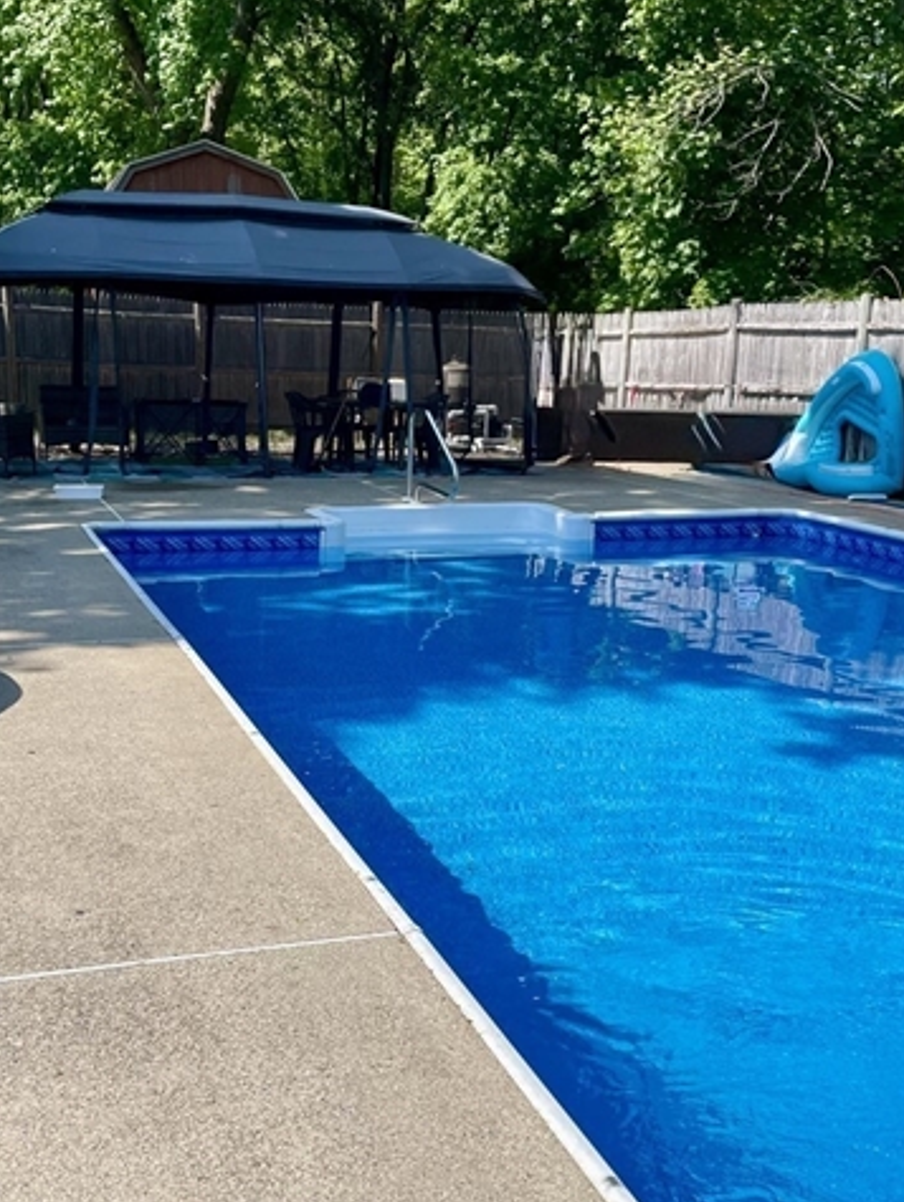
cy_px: 676
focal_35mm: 42
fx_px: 1460
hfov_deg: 34.3
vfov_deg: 44.7
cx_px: 357
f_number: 1.6
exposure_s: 1/2681
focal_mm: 4.2
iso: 32
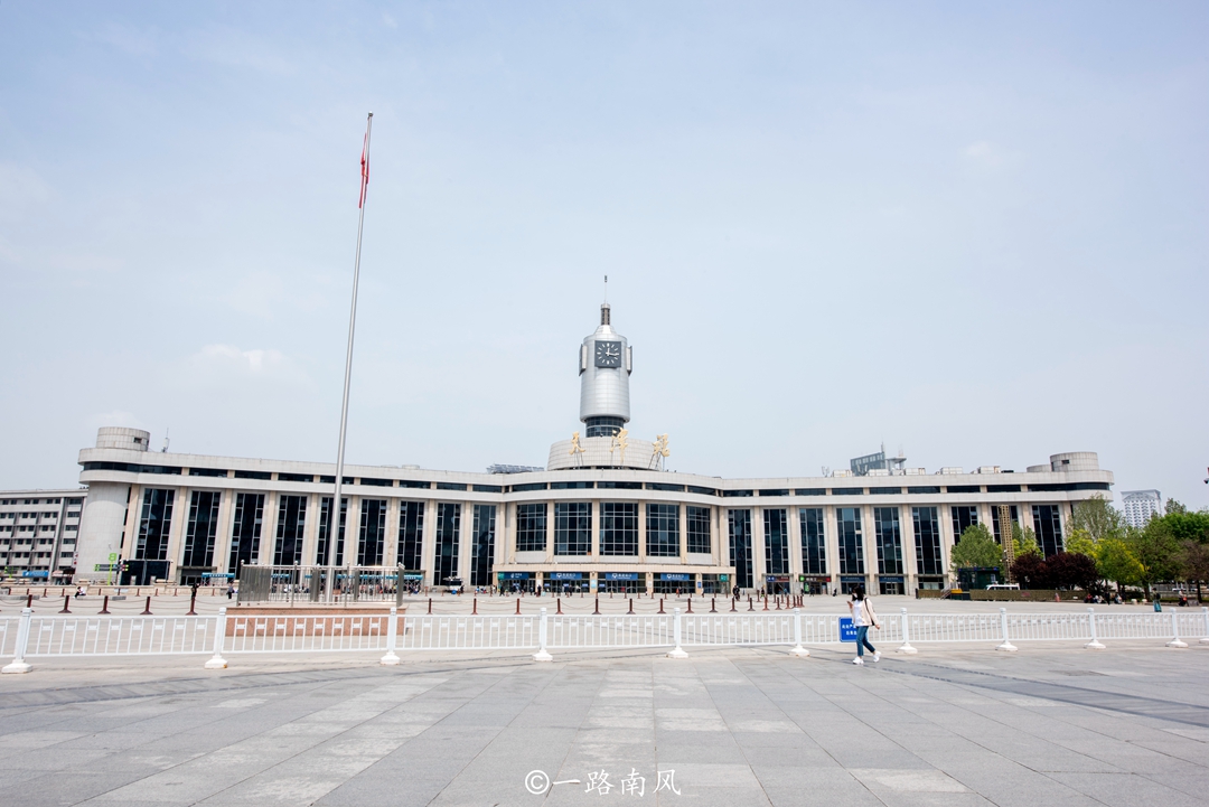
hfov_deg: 73.7
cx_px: 604
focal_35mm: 24
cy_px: 404
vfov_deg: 53.2
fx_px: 806
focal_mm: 24
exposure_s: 1/100
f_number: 14
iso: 125
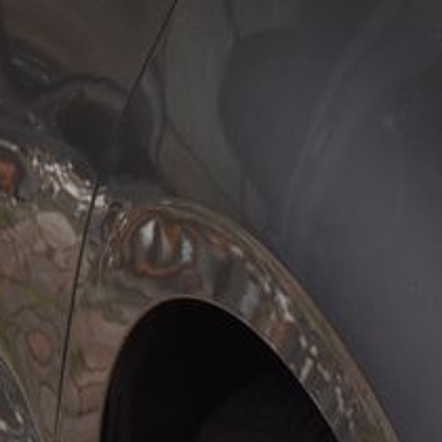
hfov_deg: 8.0
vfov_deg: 8.0
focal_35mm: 216
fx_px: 3120
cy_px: -97
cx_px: 577
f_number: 7.1
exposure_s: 1/200
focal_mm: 52
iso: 500
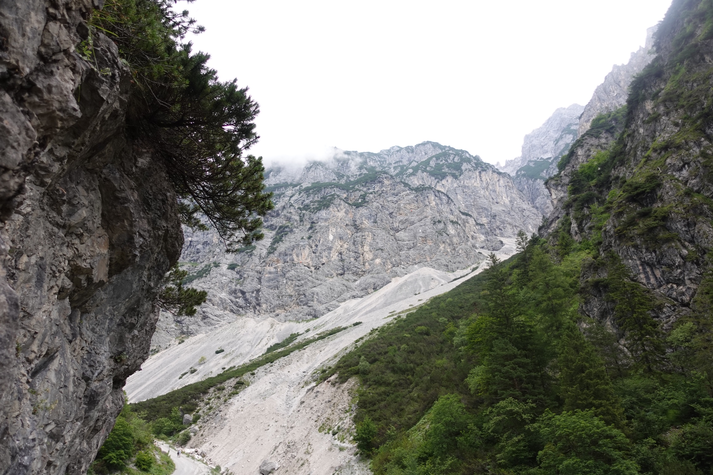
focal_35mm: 24
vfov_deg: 53.1
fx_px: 475
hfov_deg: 73.7
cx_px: 356
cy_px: 238
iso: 125
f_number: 1.8
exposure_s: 1/200
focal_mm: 9.4
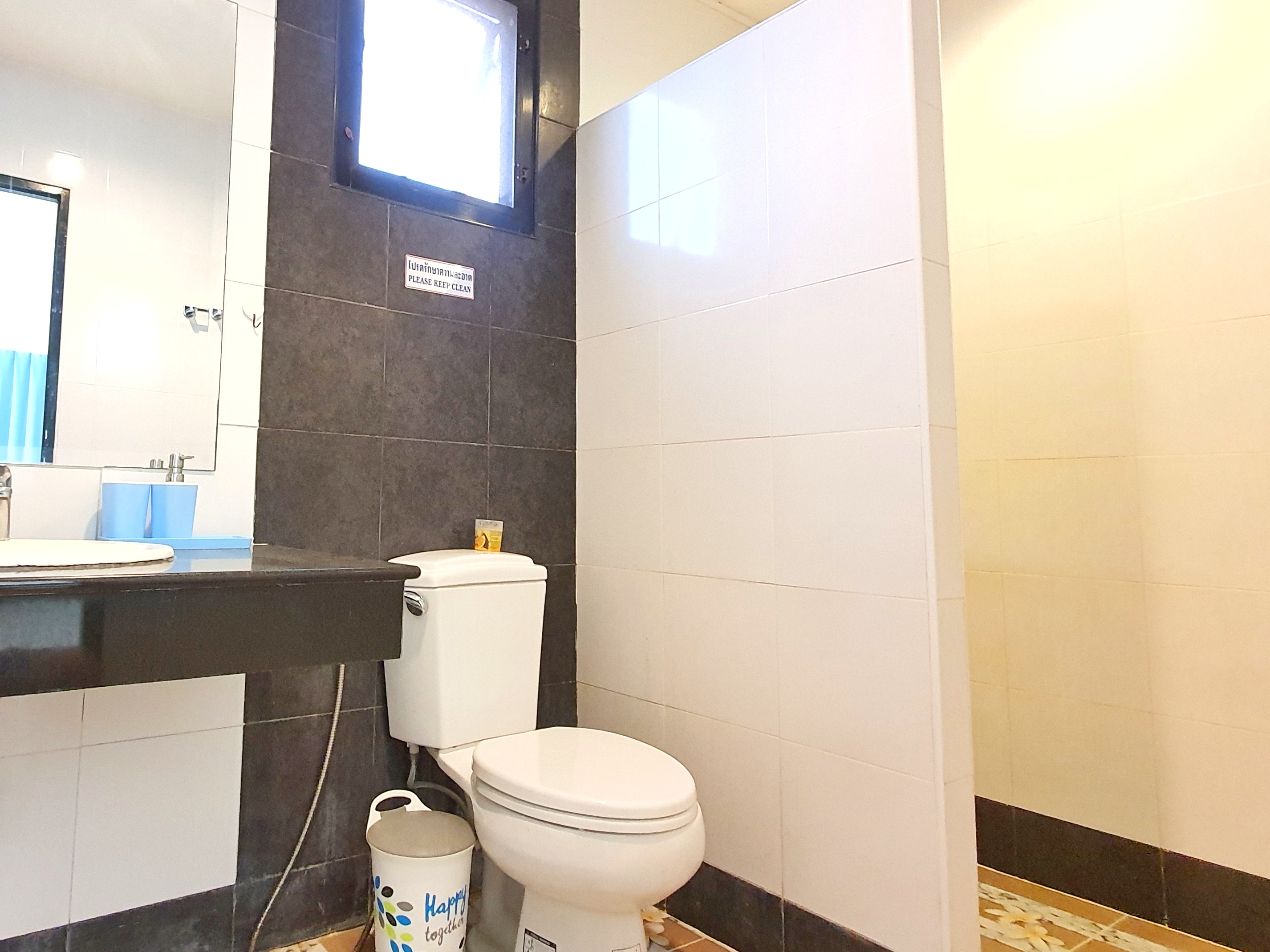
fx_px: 770
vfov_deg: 63.3
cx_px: 440
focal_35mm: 21
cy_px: 423
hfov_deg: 76.9
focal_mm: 1.8
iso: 640
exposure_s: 1/25
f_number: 2.2
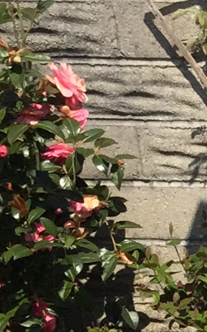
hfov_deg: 5.7
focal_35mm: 195
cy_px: 556
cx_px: 872
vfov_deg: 10.3
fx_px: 1760
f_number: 2.2
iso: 32
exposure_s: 1/2825
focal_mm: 4.15
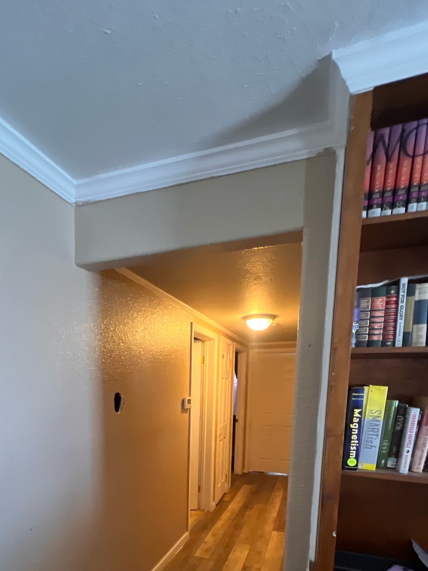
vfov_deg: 75.4
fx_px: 330
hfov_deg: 65.3
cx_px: 169
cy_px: 433
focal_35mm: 20
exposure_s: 1/60
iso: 800
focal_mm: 1.57
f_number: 1.8
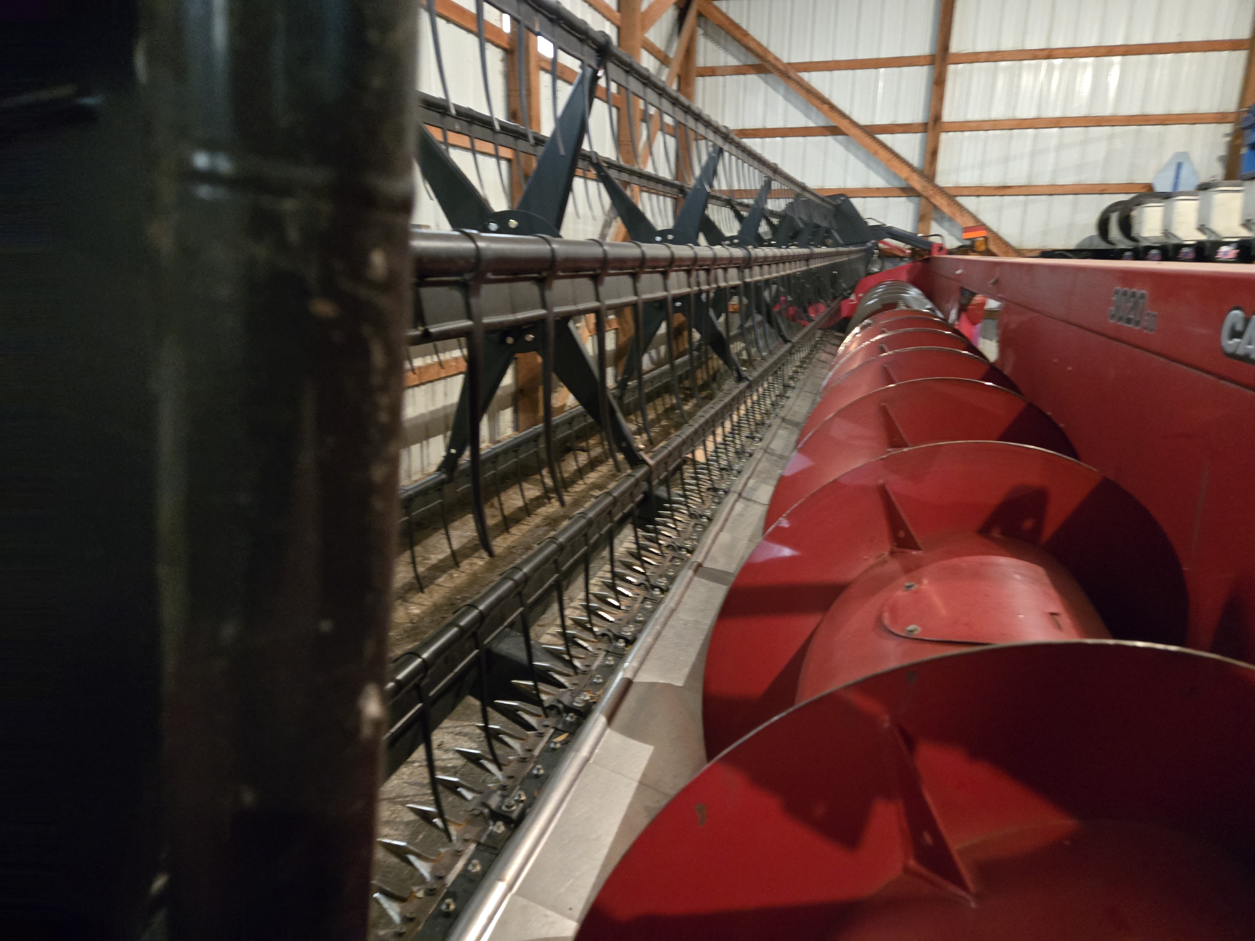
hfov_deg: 73.9
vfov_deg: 58.9
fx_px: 834
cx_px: 628
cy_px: 470
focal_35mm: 23
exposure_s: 1/30
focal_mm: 5.4
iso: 1600
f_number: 1.8
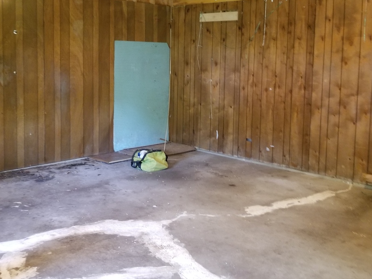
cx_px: 199
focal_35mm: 41
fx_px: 441
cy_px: 94
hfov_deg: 45.7
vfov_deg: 34.8
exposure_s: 1/12
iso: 250
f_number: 1.7
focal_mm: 4.25
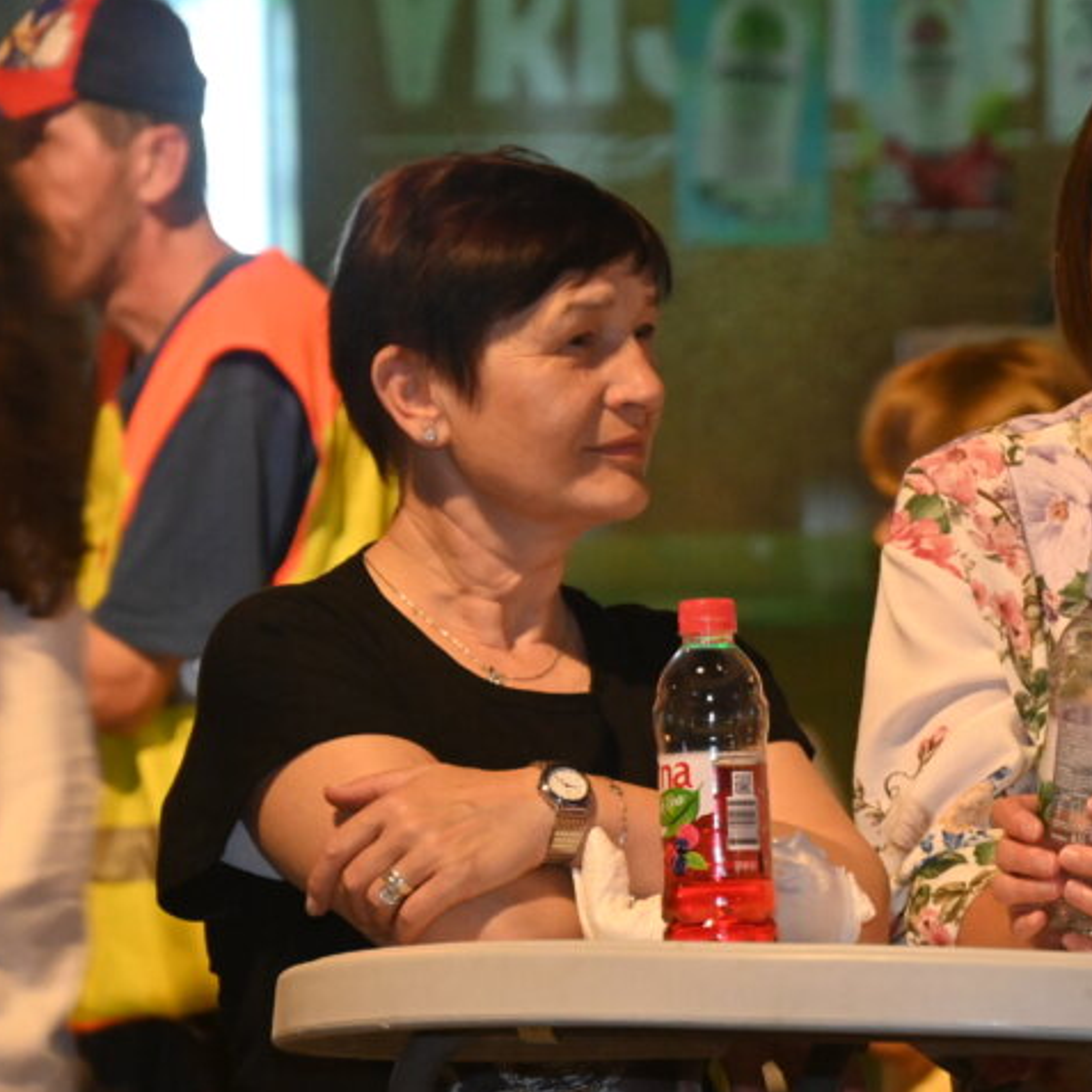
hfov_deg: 6.8
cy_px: 541
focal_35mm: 255
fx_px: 9101
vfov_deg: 6.9
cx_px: 1140
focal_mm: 140
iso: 6400
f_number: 6.3
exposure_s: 1/60
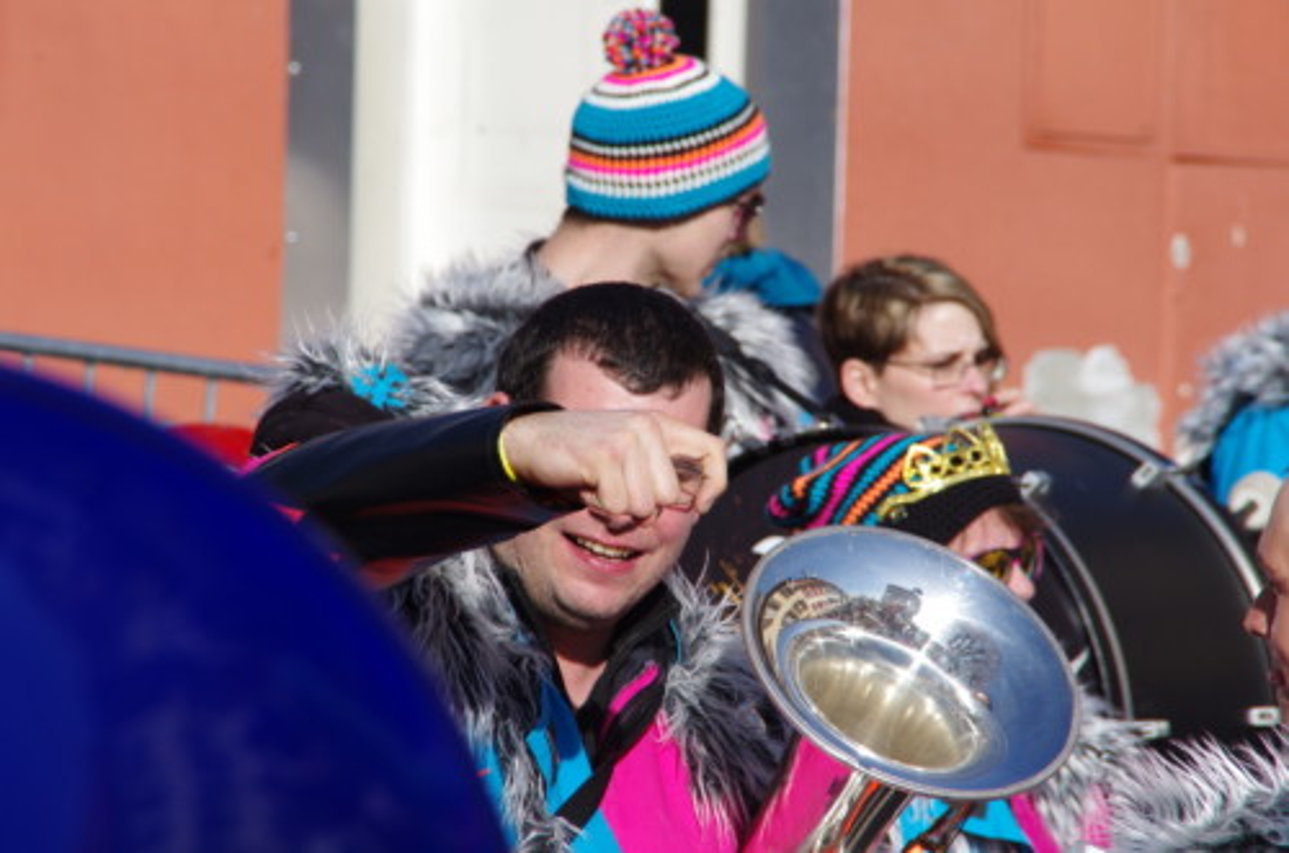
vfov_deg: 4.6
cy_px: 426
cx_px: 644
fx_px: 10718
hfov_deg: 6.9
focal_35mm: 300
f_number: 11
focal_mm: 200
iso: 200
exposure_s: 1/320
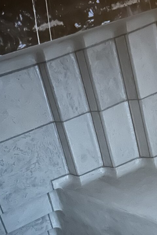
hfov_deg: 24.2
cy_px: 203
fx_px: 366
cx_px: 85
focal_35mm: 56
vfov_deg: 34.0
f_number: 1.5
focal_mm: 5.7
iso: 2000
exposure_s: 1/2
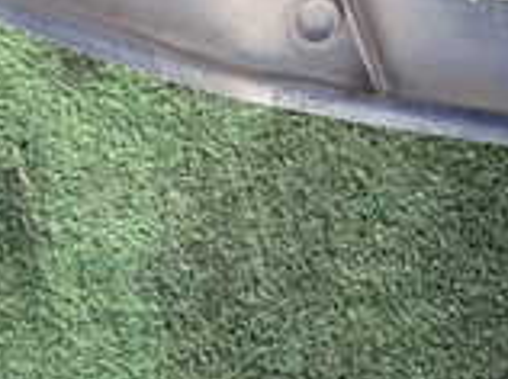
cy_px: -267
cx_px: 527
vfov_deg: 14.1
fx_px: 1392
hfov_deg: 20.0
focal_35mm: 95
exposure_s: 1/100
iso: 200
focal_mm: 4.5
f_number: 2
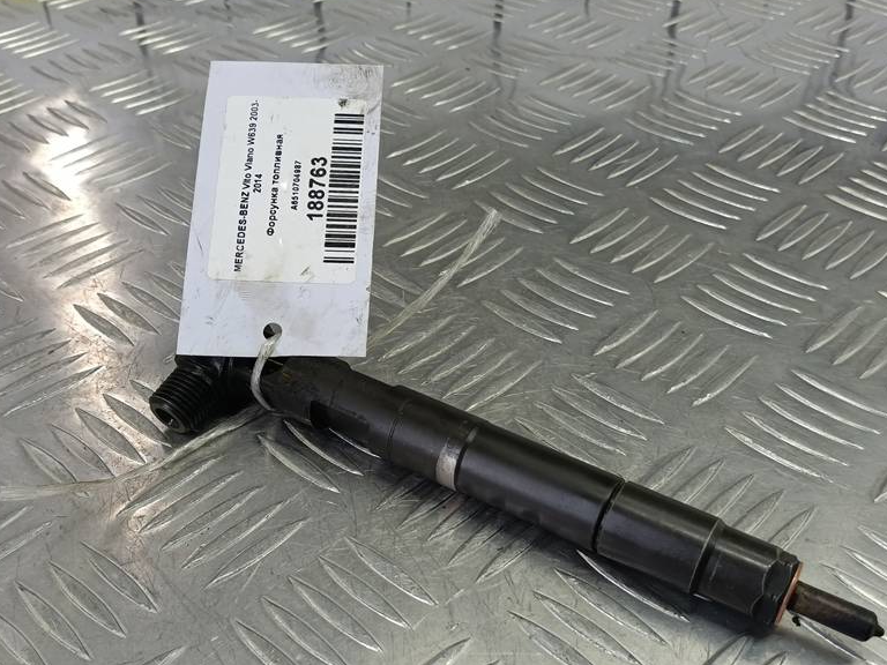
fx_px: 922
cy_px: 428
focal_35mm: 36
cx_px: 449
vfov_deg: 39.3
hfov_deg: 51.4
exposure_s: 1/50
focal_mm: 4.11
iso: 103
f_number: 1.6
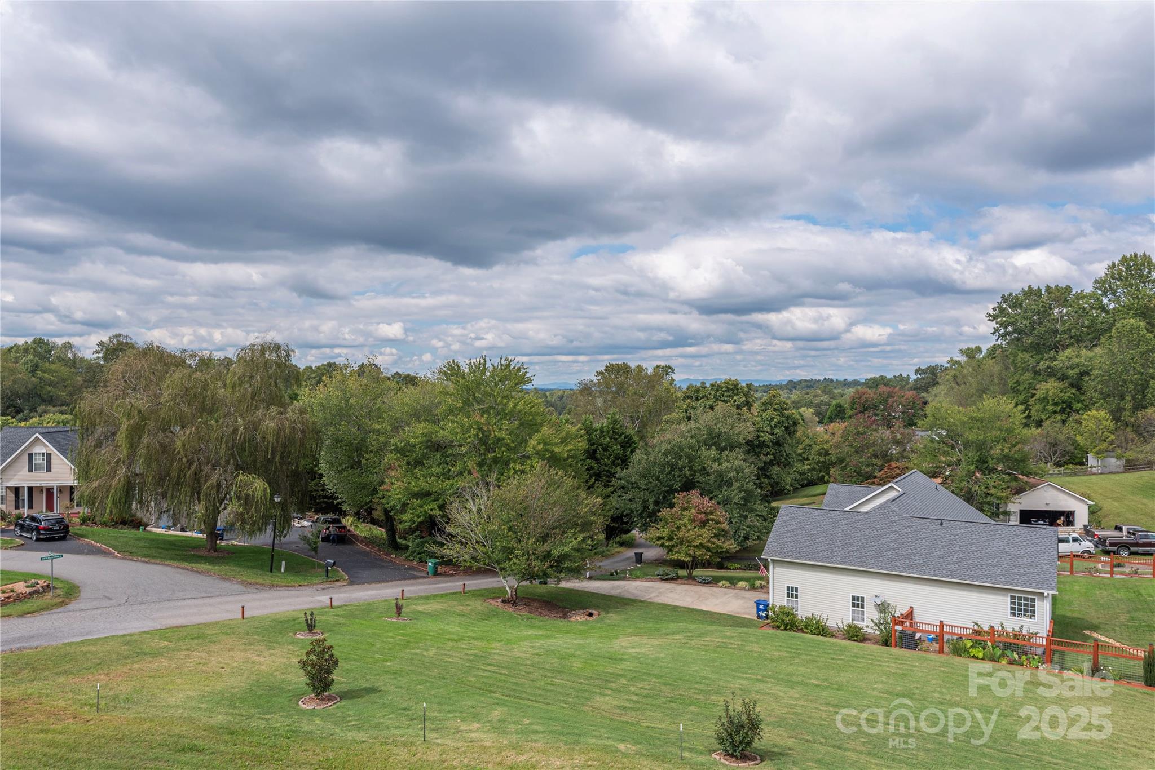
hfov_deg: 73.7
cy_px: 385
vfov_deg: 53.1
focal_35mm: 24
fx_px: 770
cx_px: 578
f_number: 7.1
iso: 320
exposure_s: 1/4000
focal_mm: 24
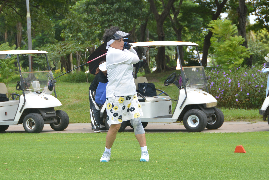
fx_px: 830
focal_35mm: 111
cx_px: 122
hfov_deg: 18.4
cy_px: 75
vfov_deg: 12.3
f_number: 5.6
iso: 400
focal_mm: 56
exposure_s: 1/800
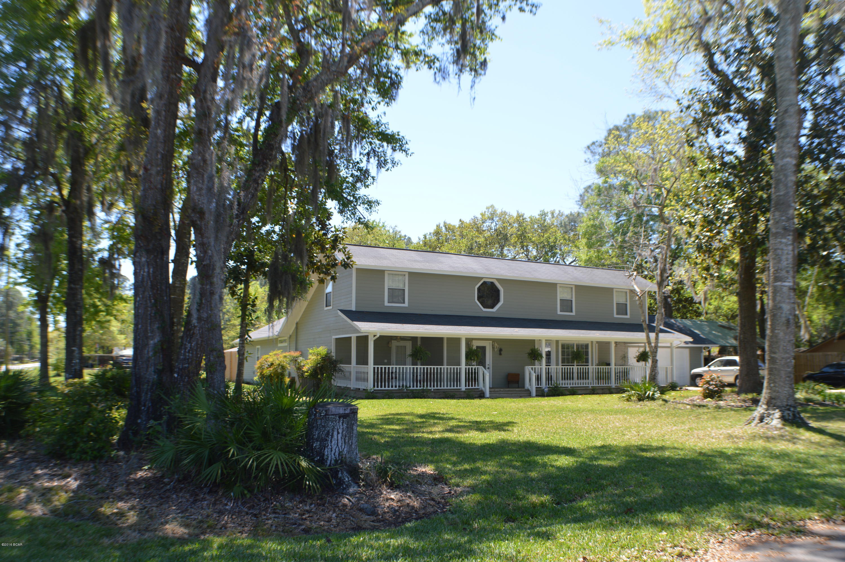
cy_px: 281
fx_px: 844
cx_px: 422
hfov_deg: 53.2
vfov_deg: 36.8
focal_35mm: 36
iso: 100
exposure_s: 1/160
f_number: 6.3
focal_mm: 24
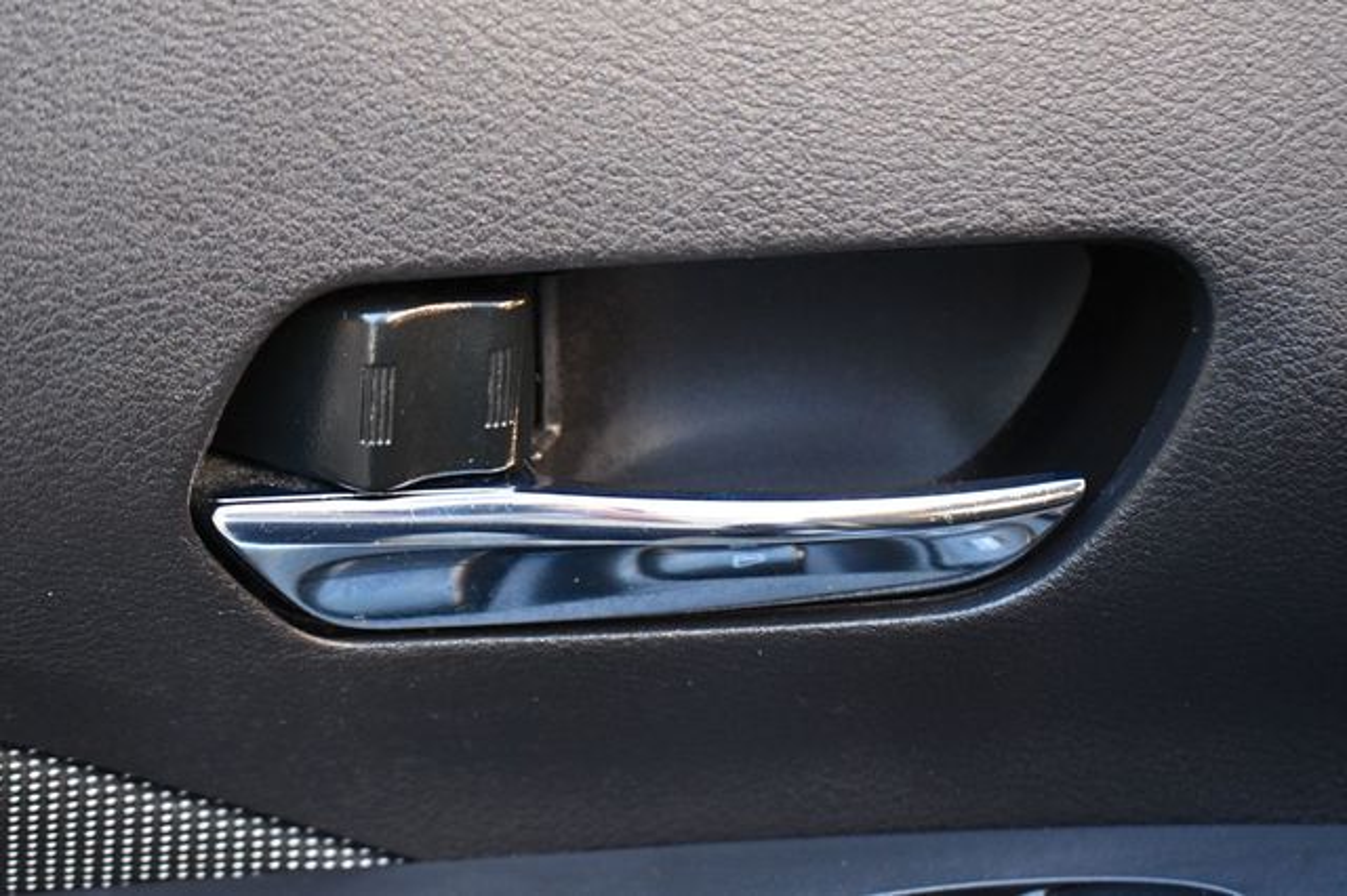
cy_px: 448
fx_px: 2692
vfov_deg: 18.9
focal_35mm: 72
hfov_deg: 28.1
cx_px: 674
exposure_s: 1/125
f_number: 5.3
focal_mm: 48
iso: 2800
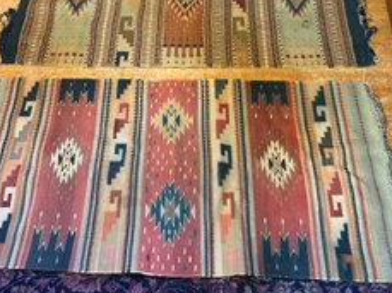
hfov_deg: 47.8
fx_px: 441
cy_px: 107
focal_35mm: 39
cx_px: 169
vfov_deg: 36.5
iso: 400
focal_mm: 5.7
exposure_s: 1/40
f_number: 1.5
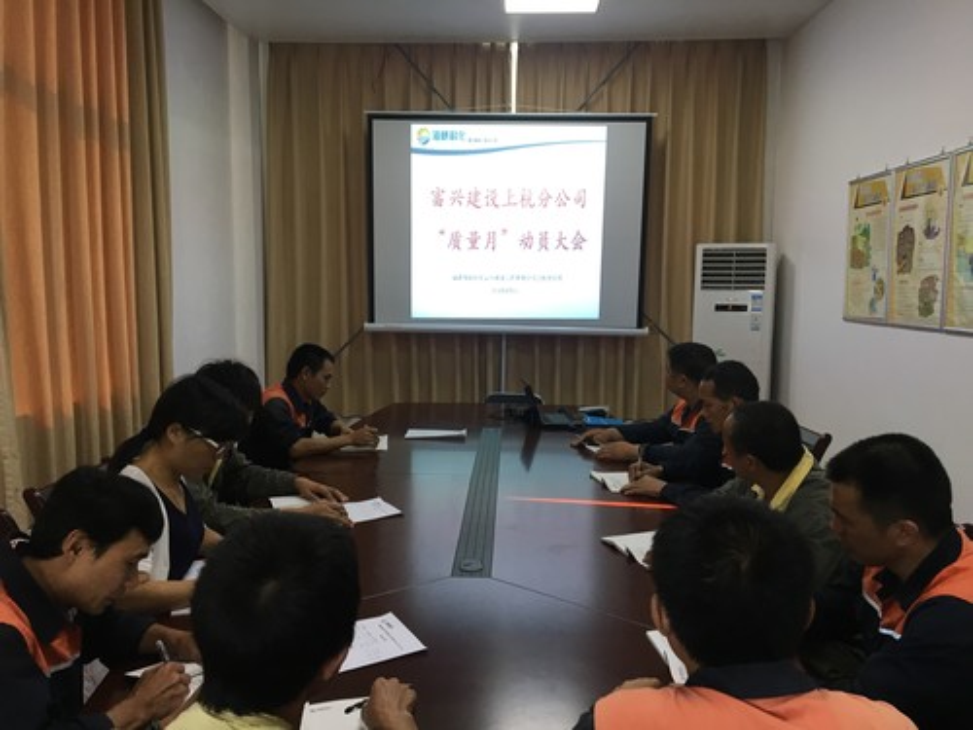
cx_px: 486
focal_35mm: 29
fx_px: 815
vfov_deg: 48.2
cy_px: 365
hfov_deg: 61.7
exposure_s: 1/33
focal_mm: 4.15
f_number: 2.2
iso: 40
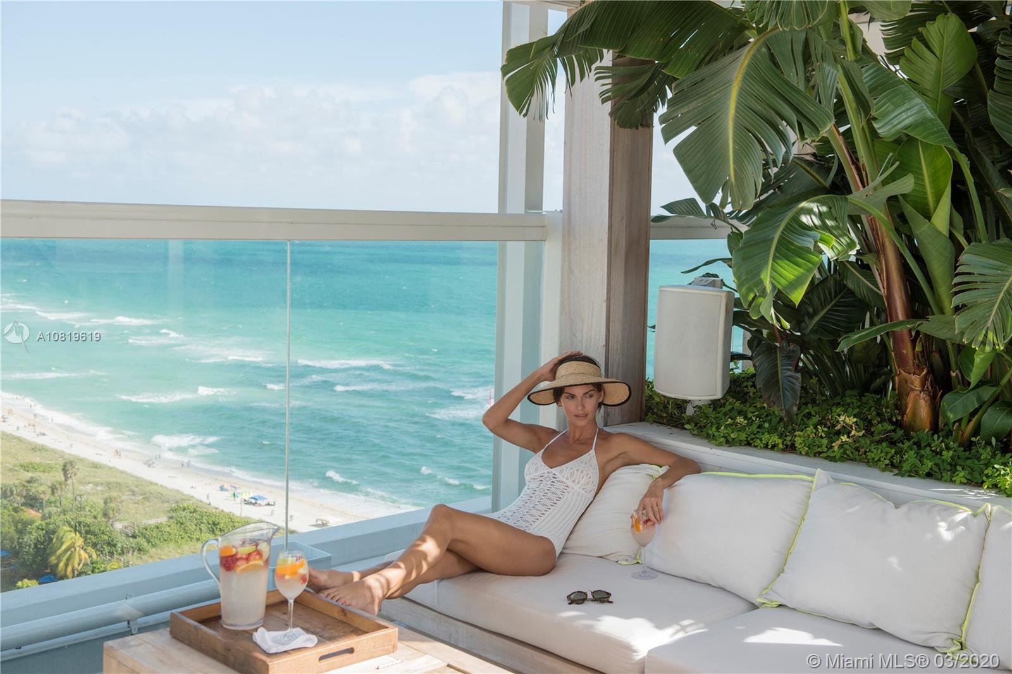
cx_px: 506
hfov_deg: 44.5
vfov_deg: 30.5
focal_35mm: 44
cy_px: 337
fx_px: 1237
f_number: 6.3
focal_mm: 44
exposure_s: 1/320
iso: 200
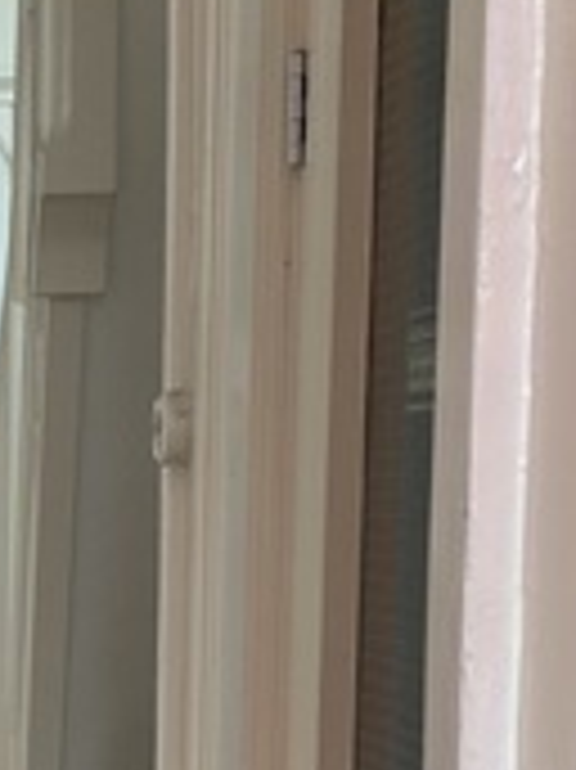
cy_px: 946
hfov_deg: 11.5
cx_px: -531
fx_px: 2599
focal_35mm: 117
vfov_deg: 16.1
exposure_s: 1/121
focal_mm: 4.25
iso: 125
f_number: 1.8
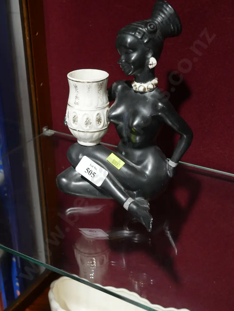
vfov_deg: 41.2
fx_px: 414
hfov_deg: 31.5
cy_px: 156
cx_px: 117
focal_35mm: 46
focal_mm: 23
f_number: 5.1
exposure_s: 1/60
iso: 1250
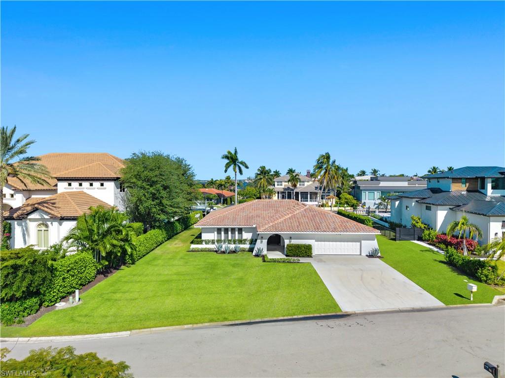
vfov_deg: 56.8
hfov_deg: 71.6
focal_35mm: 24
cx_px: 252
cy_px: 189
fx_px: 350
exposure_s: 1/800
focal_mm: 8.67
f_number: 1.8
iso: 100
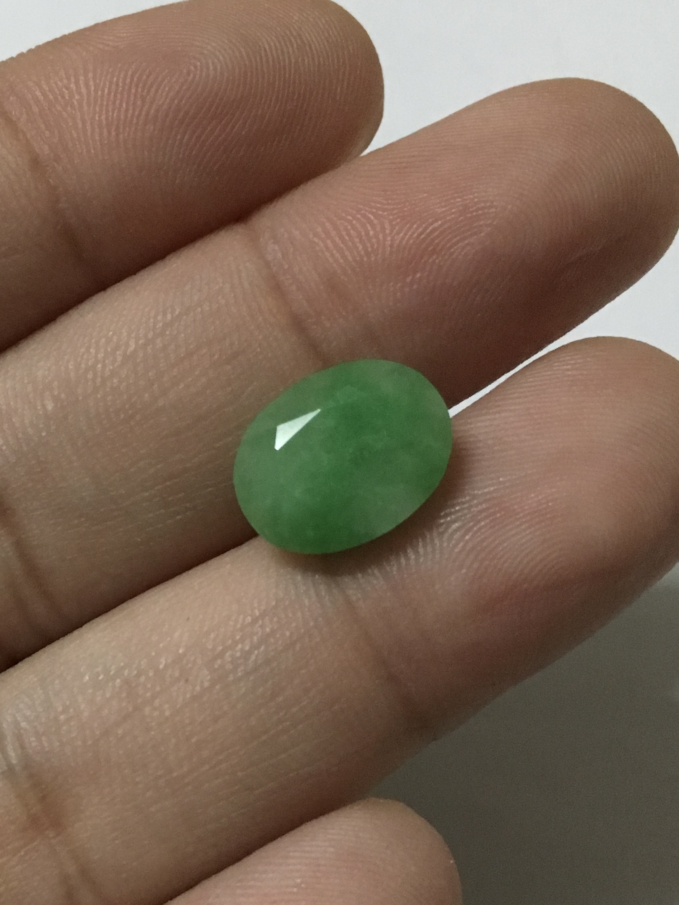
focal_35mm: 29
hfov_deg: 48.2
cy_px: 452
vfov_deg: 61.6
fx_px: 758
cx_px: 340
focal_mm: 4.15
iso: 200
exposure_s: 1/20
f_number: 2.2
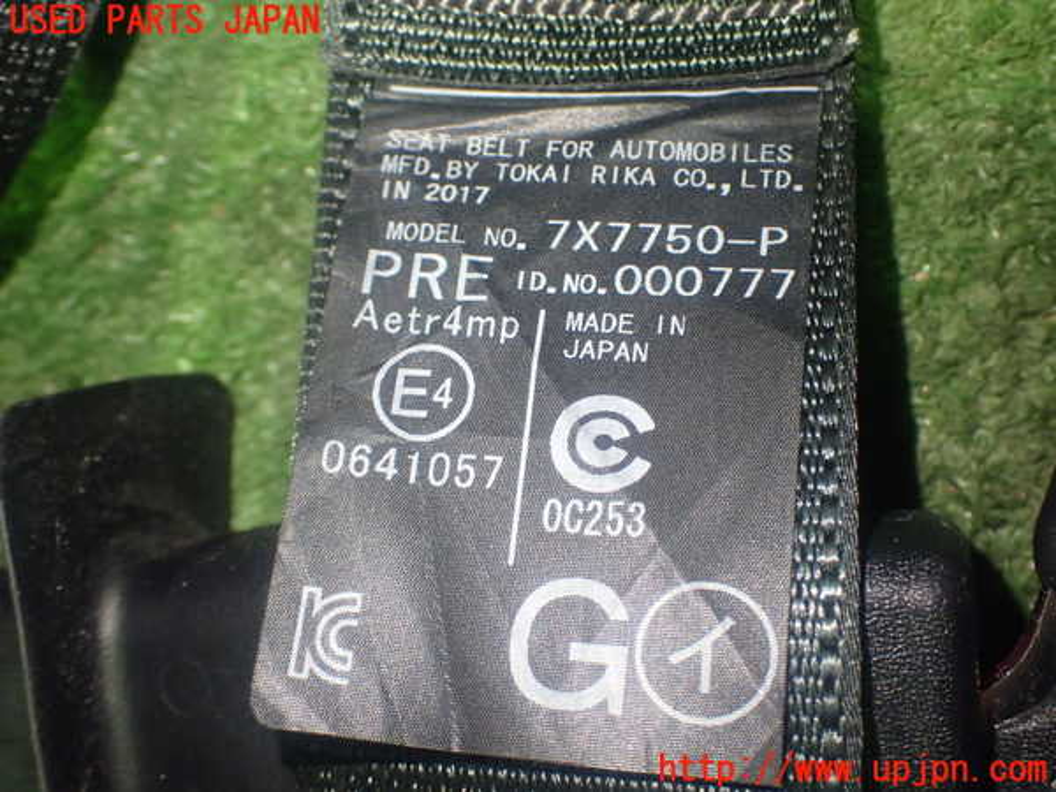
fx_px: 1251
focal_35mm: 41
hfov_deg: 45.8
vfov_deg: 35.1
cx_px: 528
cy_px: 396
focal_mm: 7.31
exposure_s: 1/40
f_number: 2.8
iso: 500
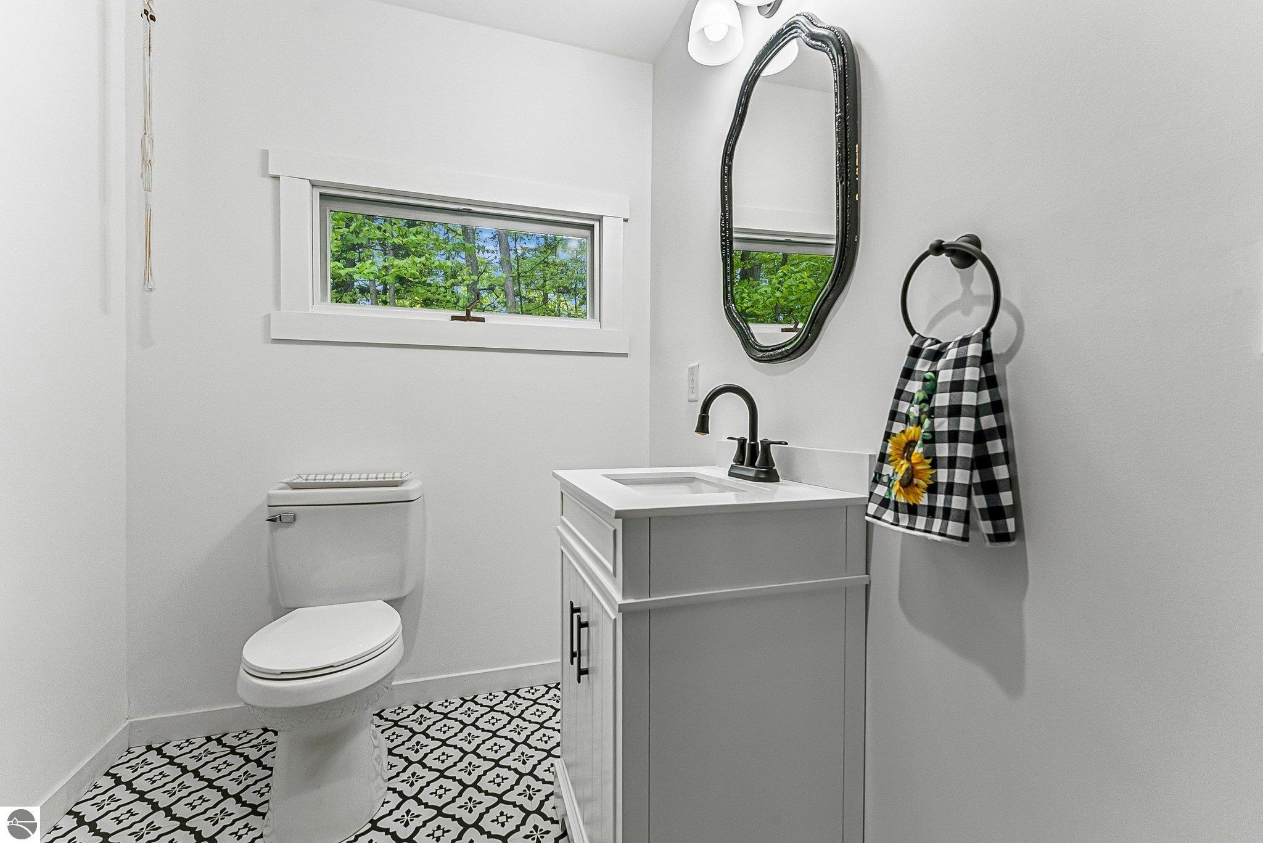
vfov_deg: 76.6
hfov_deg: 99.6
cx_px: 632
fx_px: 533
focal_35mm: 15
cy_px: 422
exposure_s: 1/50
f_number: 8
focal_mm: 15.2
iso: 2500
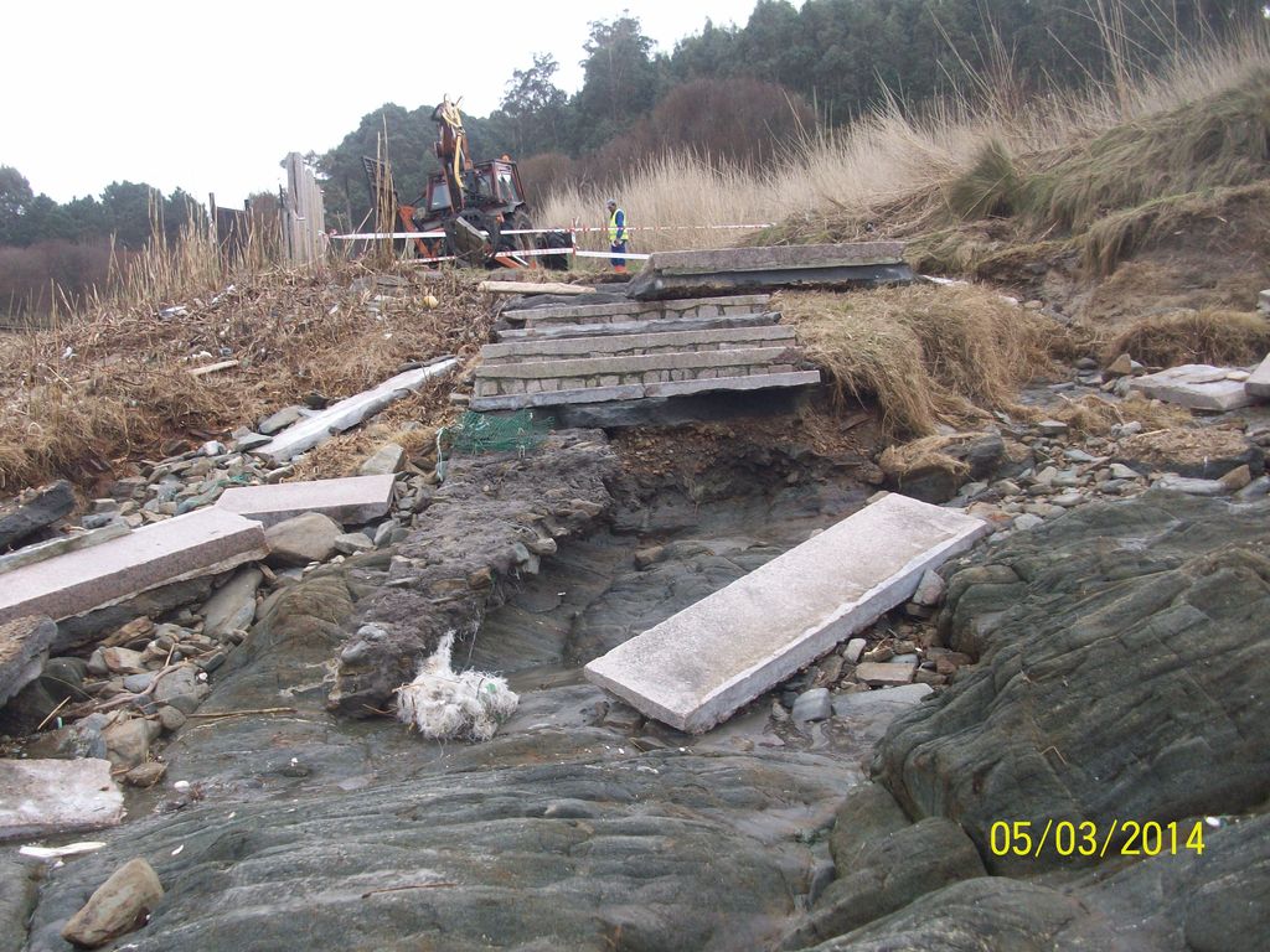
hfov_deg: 54.0
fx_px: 1247
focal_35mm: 34
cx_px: 635
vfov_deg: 41.8
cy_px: 476
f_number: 2.8
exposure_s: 1/356
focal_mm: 5.7
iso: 64
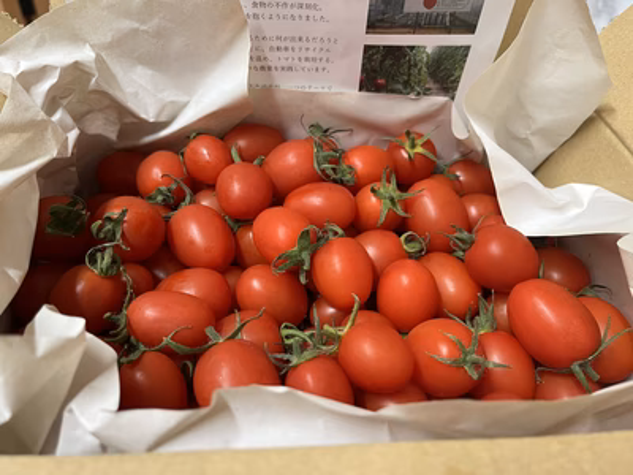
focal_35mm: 26
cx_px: 316
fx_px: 475
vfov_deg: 53.1
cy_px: 238
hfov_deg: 67.3
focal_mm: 5.1
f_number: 1.6
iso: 160
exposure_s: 1/50
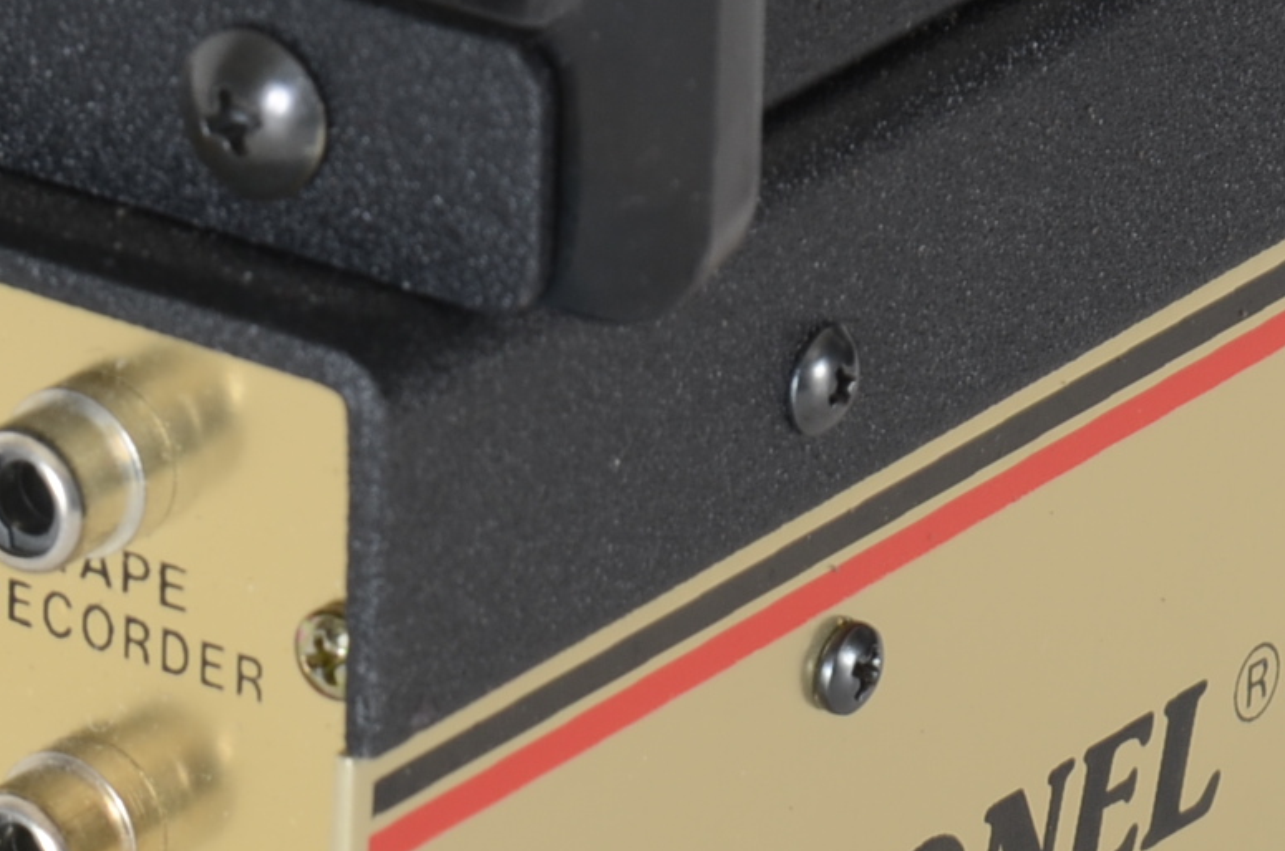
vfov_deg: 2.7
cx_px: 146
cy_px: 828
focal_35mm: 501
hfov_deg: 4.1
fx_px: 17828
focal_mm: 105
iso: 125
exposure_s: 1/100
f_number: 13
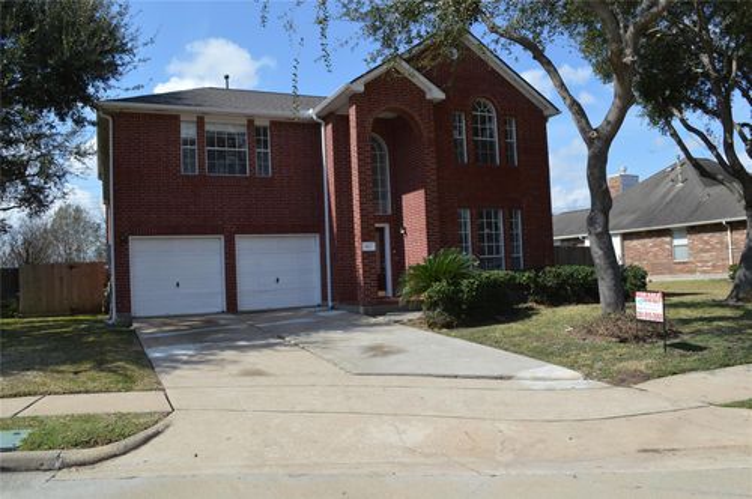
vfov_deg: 47.8
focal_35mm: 27
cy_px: 250
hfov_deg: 67.4
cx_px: 376
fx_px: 563
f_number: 8
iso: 100
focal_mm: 18
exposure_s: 1/250
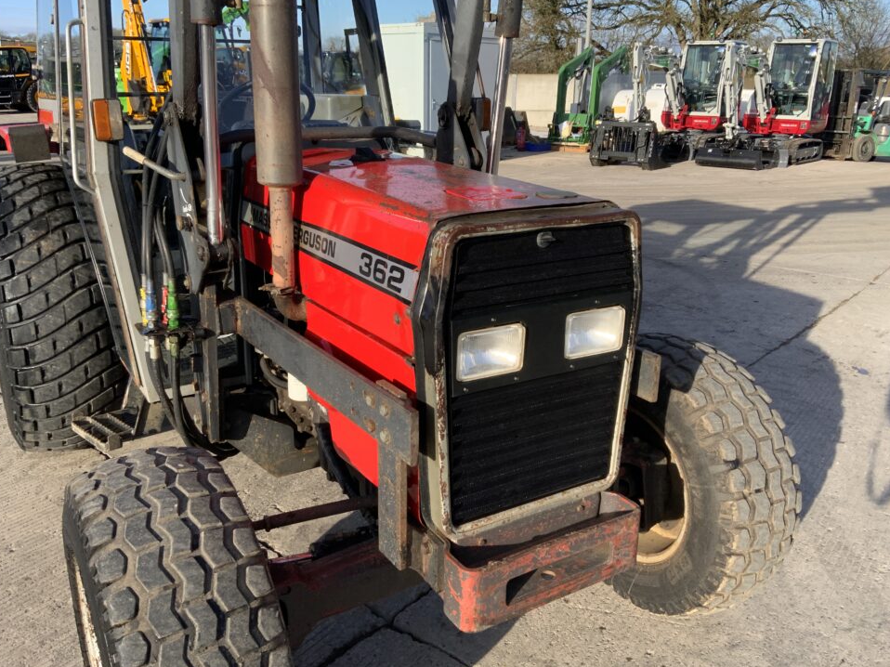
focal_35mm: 31
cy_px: 320
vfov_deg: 45.4
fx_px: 797
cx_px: 447
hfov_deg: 58.4
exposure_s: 1/781
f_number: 1.8
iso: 16
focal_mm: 3
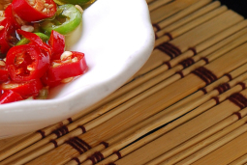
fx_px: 2481
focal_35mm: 361
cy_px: -21
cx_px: -224
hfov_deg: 5.6
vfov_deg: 3.8
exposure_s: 1/125
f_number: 6.3
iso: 160
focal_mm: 60
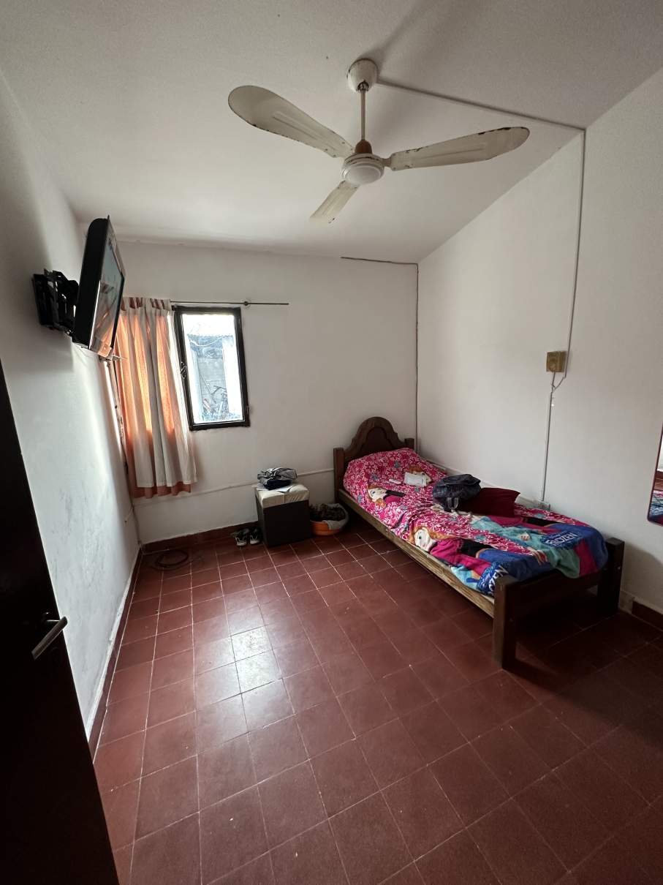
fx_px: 358
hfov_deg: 85.7
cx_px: 332
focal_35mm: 14
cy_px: 442
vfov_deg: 102.1
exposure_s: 1/50
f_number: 2.2
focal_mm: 2.22
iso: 250
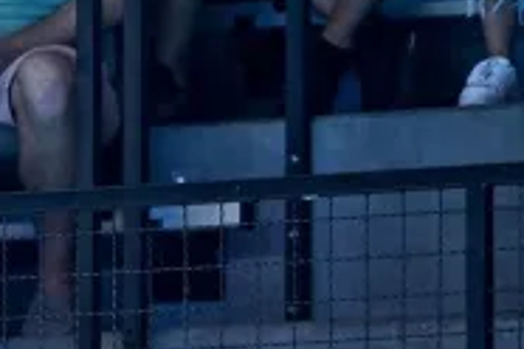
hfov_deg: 1.3
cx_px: -530
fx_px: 23840
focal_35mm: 1638
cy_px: 446
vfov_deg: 0.8
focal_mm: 400
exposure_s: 1/320
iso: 4000
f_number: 4
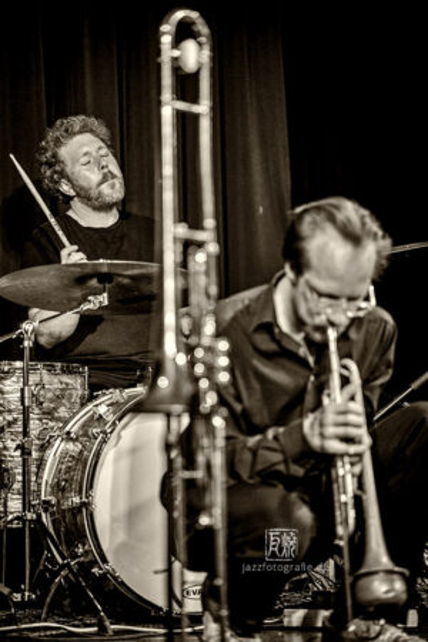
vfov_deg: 15.2
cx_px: 214
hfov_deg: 10.2
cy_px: 321
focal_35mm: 135
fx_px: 2407
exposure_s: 1/125
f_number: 2.8
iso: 1250
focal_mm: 135
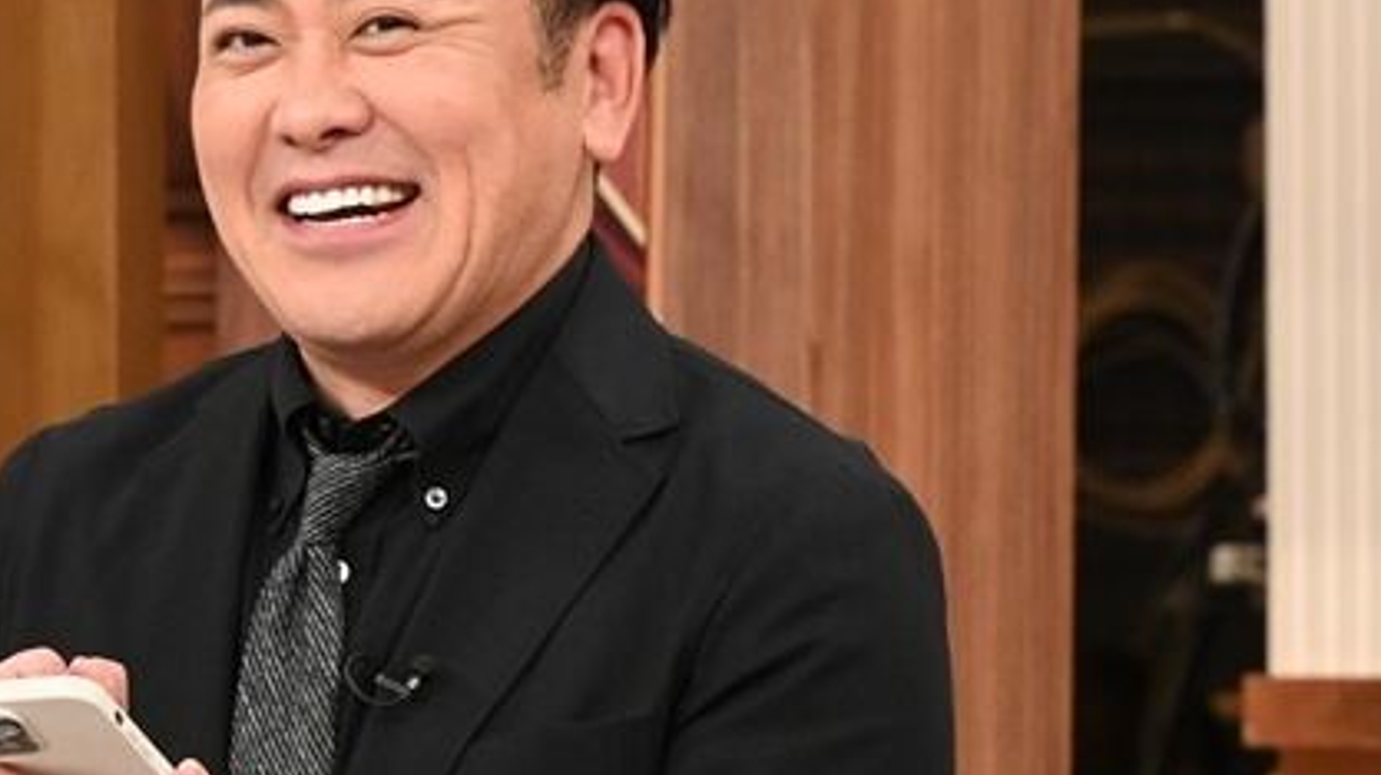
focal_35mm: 467
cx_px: 1182
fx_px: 17091
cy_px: 755
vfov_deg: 2.6
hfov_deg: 4.6
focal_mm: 155
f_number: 10
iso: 5000
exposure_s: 1/125
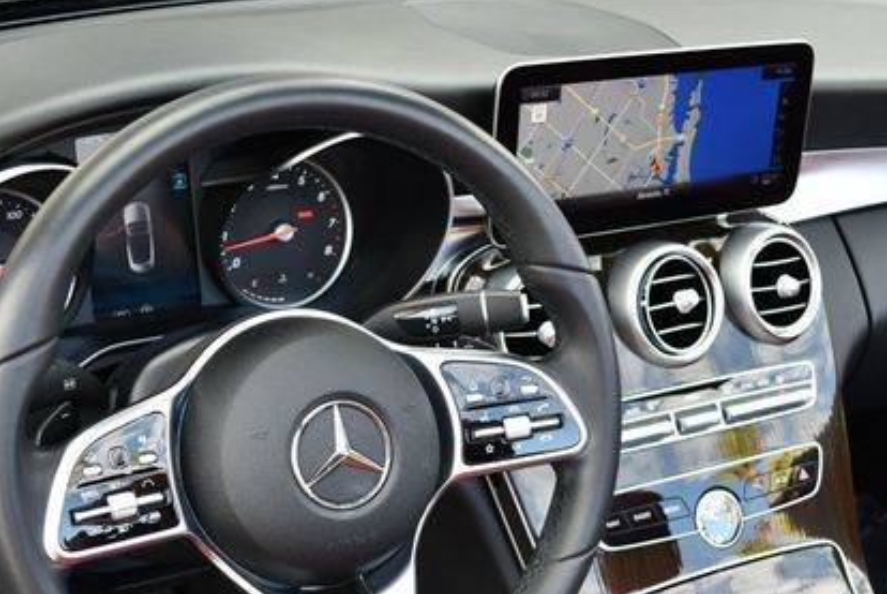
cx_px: 441
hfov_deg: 29.6
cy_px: 418
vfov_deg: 20.0
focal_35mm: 68
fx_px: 1677
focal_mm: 22
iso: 400
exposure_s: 1/250
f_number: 3.8
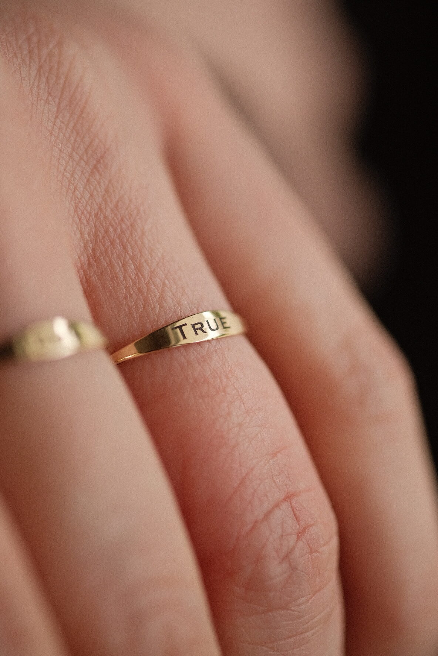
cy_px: 328
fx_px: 1642
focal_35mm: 90
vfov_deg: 22.6
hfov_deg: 15.2
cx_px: 219
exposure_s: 1/320
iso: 800
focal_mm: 60
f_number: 2.4
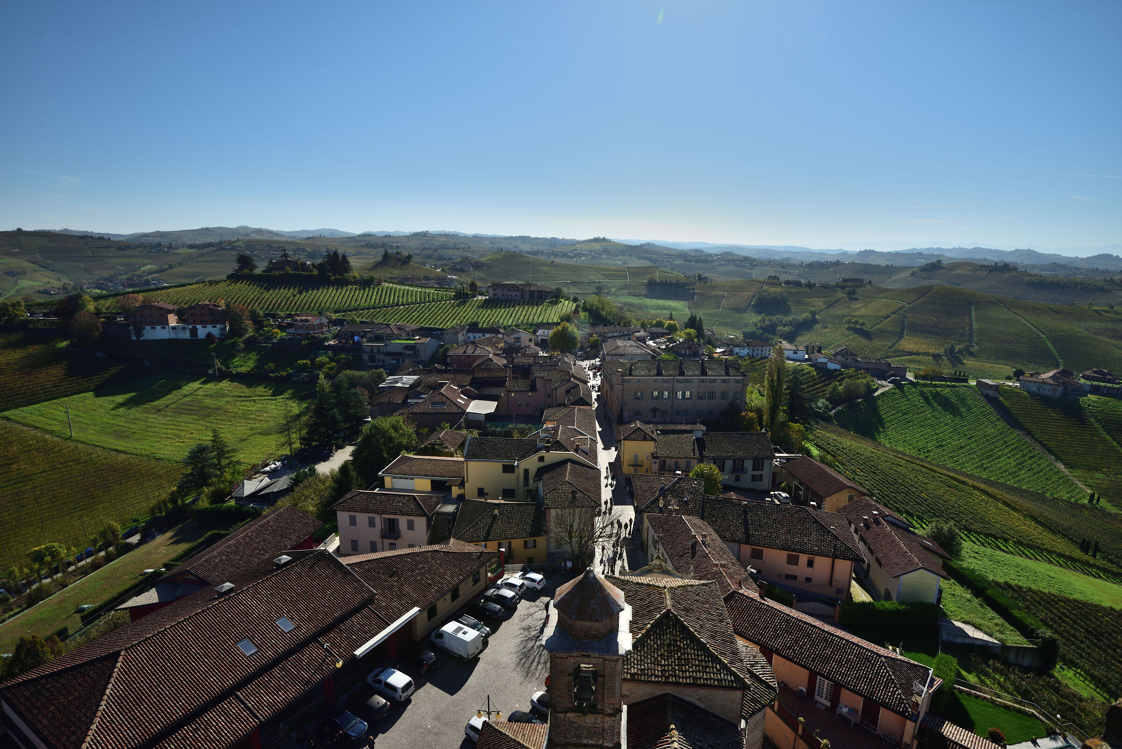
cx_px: 561
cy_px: 374
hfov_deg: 90.0
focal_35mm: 18
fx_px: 561
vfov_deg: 67.4
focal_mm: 18
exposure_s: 1/125
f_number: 10
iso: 100
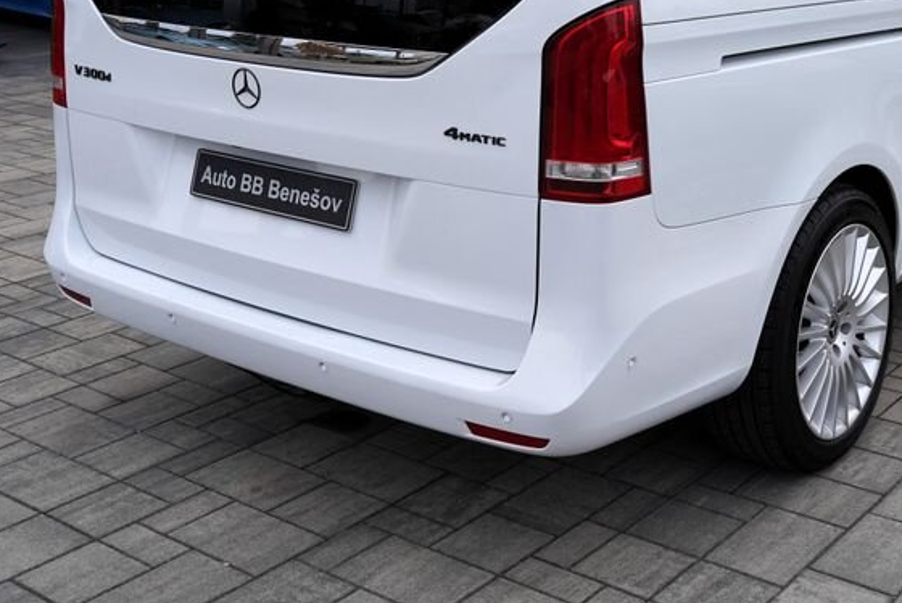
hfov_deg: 37.1
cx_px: 610
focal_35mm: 53
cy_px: 65
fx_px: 1329
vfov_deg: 24.8
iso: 100
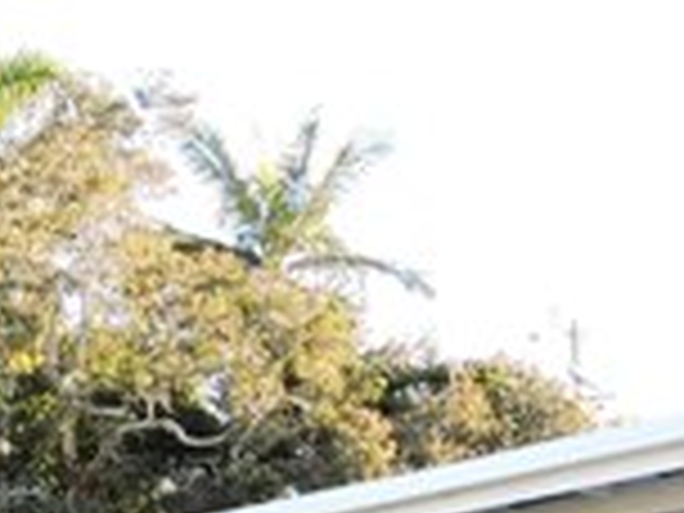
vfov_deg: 11.0
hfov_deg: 15.5
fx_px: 2490
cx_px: 76
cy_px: 914
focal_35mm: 126
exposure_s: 1/100
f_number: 3.3
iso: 100
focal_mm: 4.3
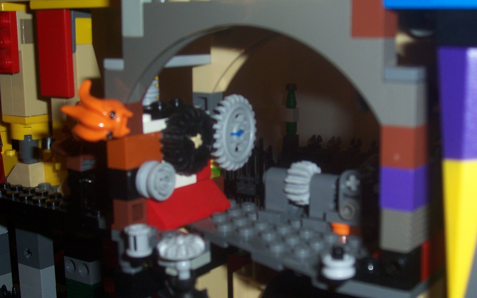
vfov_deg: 25.3
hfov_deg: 39.5
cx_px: 260
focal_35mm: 51
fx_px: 663
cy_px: 166
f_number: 3
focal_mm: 7
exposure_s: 1/60
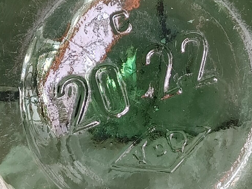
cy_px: 99
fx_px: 495
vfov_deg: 21.6
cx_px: 106
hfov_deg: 28.5
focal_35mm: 68
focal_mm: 4.81
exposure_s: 1/40
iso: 800
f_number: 1.8
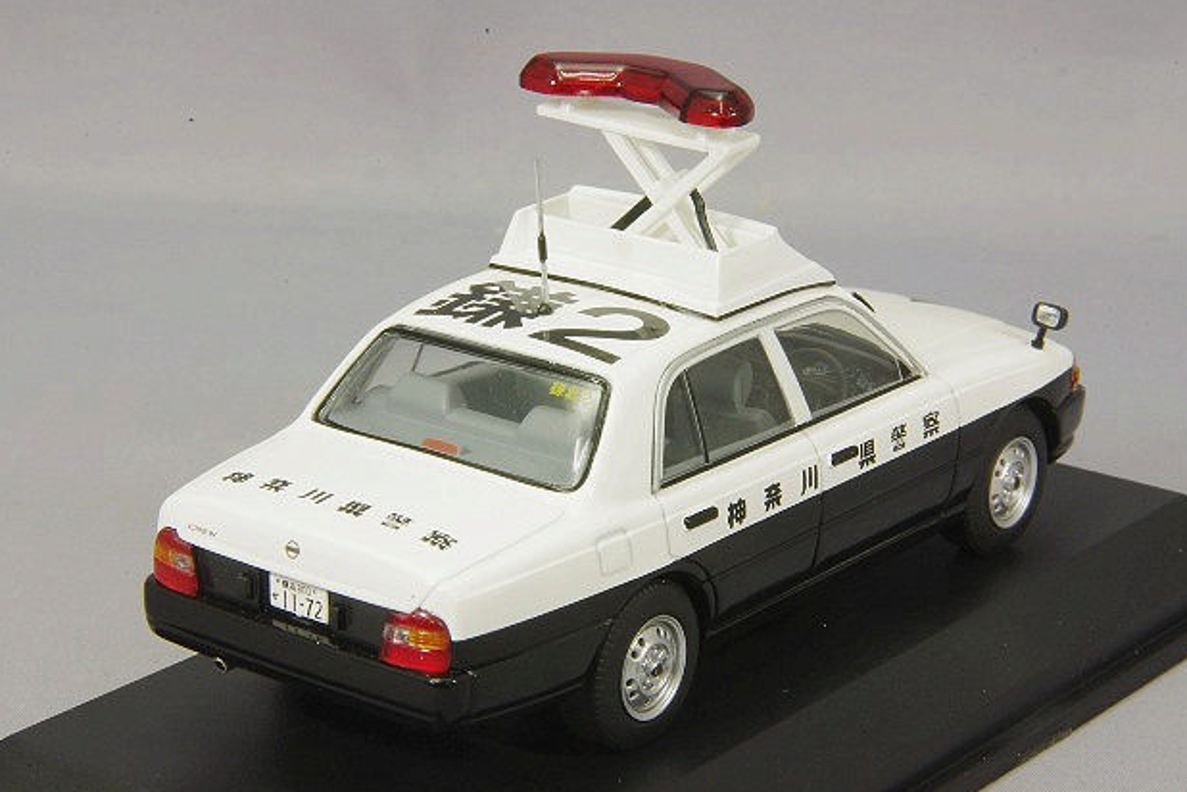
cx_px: 595
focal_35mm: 116
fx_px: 3824
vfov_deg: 11.8
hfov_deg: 17.6
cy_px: 393
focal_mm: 75
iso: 400
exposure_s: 1/1.67
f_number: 32
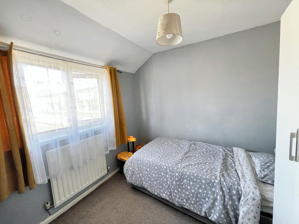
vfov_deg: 89.9
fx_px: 112
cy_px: 112
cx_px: 150
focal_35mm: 13
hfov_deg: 106.2
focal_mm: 1.6
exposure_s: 1/99
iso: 160
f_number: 1.8
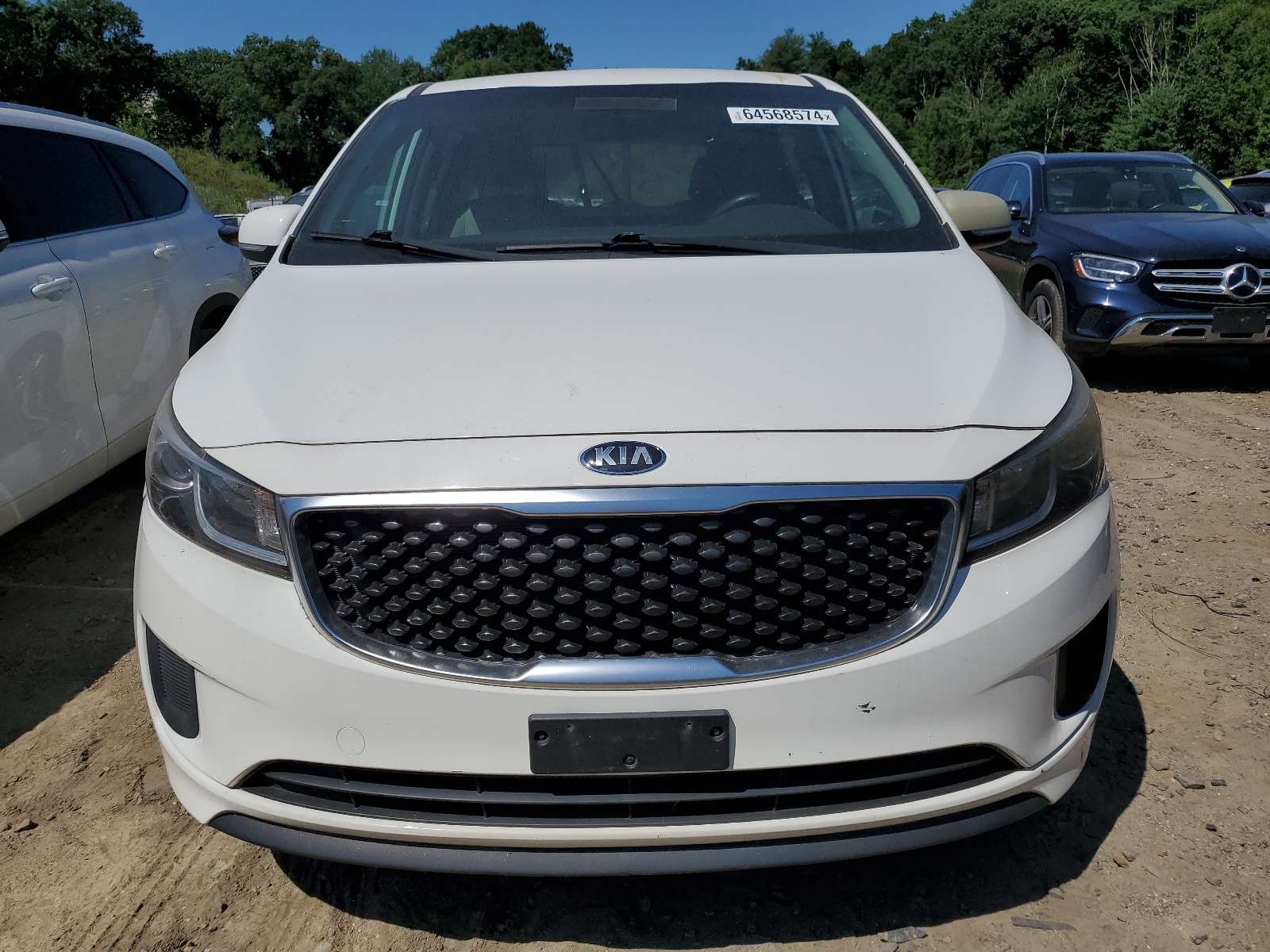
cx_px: 635
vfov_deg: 53.1
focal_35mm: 26
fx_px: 954
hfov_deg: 67.3
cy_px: 476
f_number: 1.5
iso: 53
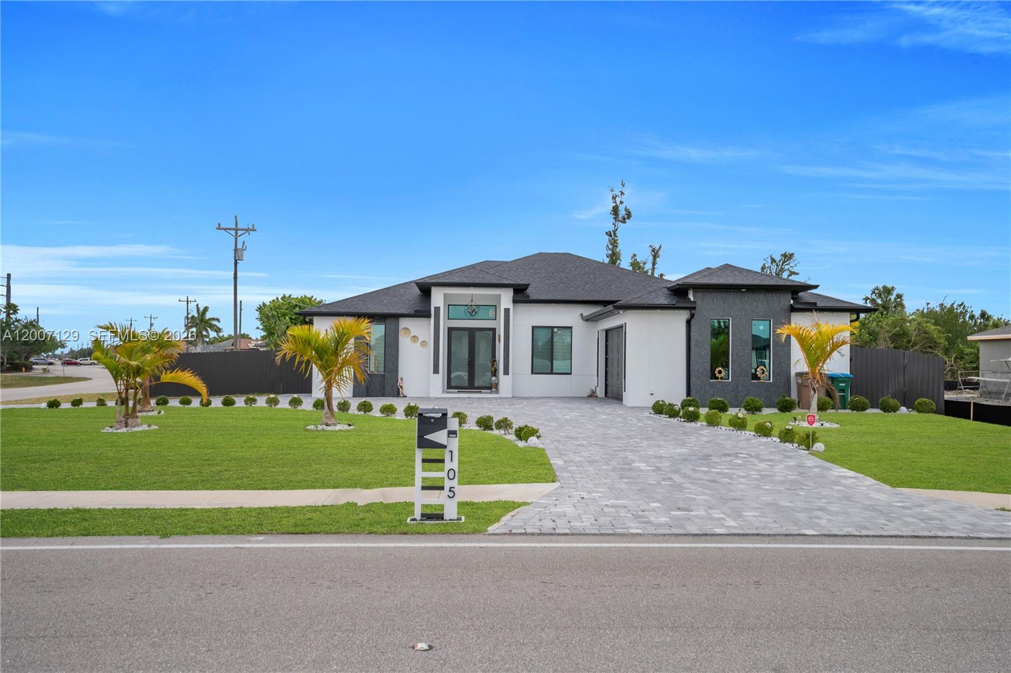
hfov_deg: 61.9
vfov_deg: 43.6
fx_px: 842
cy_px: 336
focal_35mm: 30
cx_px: 506
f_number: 8
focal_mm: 20
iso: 100
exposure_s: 1/320
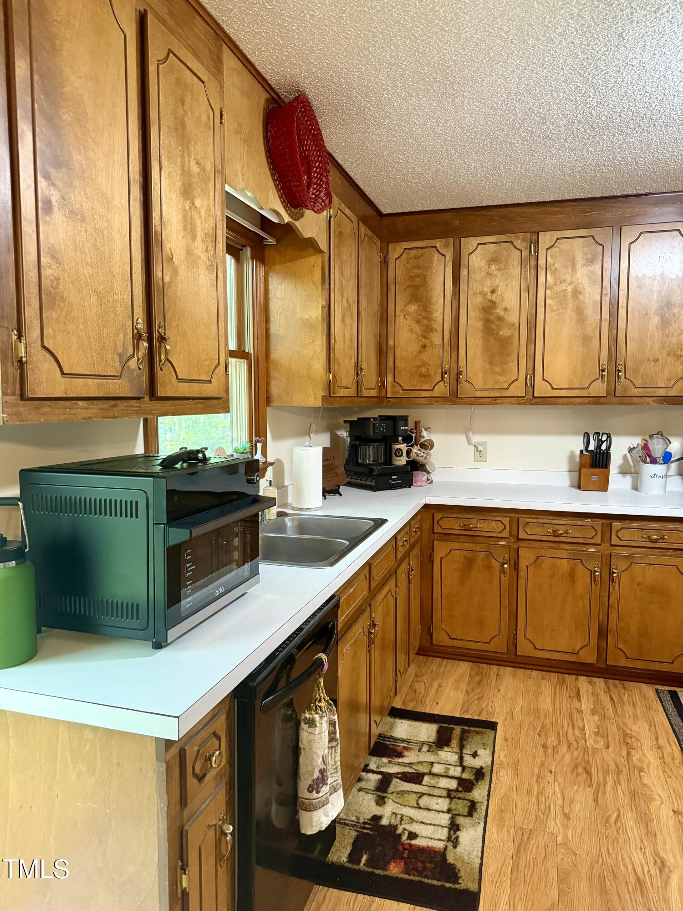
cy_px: 456
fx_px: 631
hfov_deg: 56.8
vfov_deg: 71.6
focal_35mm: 24
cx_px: 342
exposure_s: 1/60
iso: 640
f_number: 1.78
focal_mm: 6.76
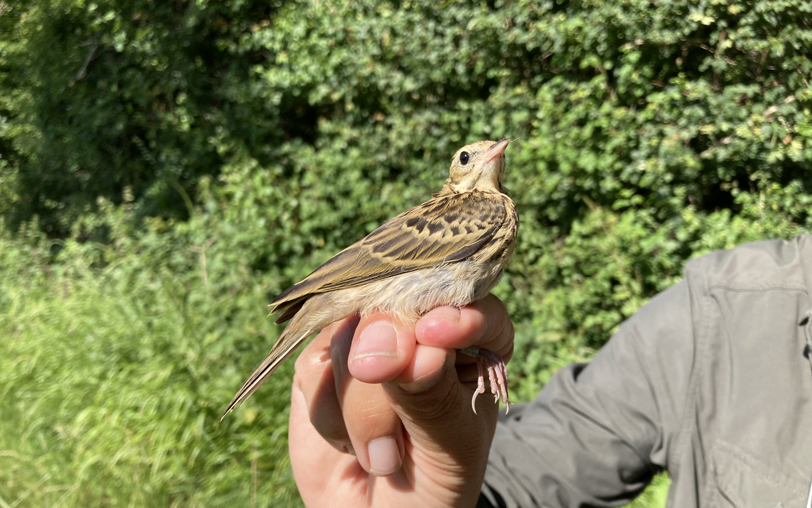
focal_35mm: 30
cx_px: 409
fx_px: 664
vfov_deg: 41.8
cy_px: 285
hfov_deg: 62.9
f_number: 1.8
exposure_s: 1/1200
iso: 20
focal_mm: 3.99
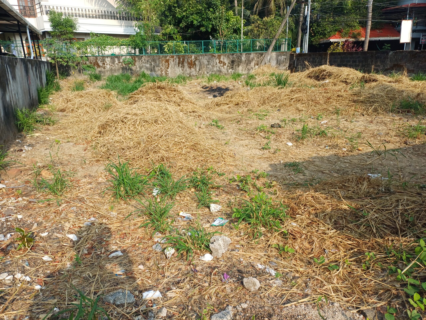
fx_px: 308
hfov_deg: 69.4
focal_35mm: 25
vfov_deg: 54.9
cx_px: 213
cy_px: 160
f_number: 1.8
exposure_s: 1/597
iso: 50
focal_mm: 4.65
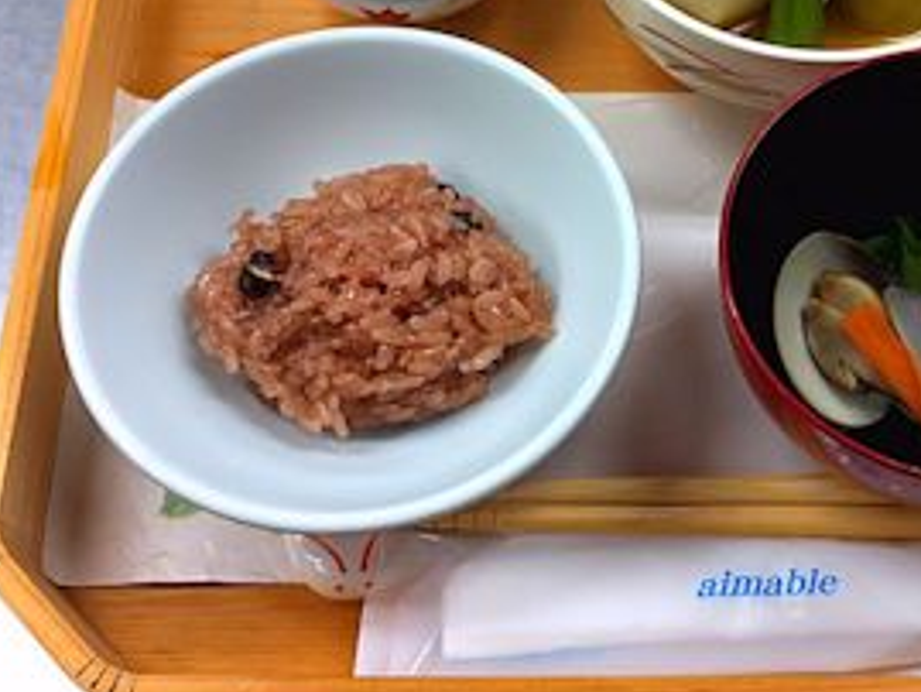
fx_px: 1384
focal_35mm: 52
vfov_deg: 27.8
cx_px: 633
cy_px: 206
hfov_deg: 36.3
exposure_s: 1/33
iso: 80
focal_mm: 3.85
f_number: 2.8
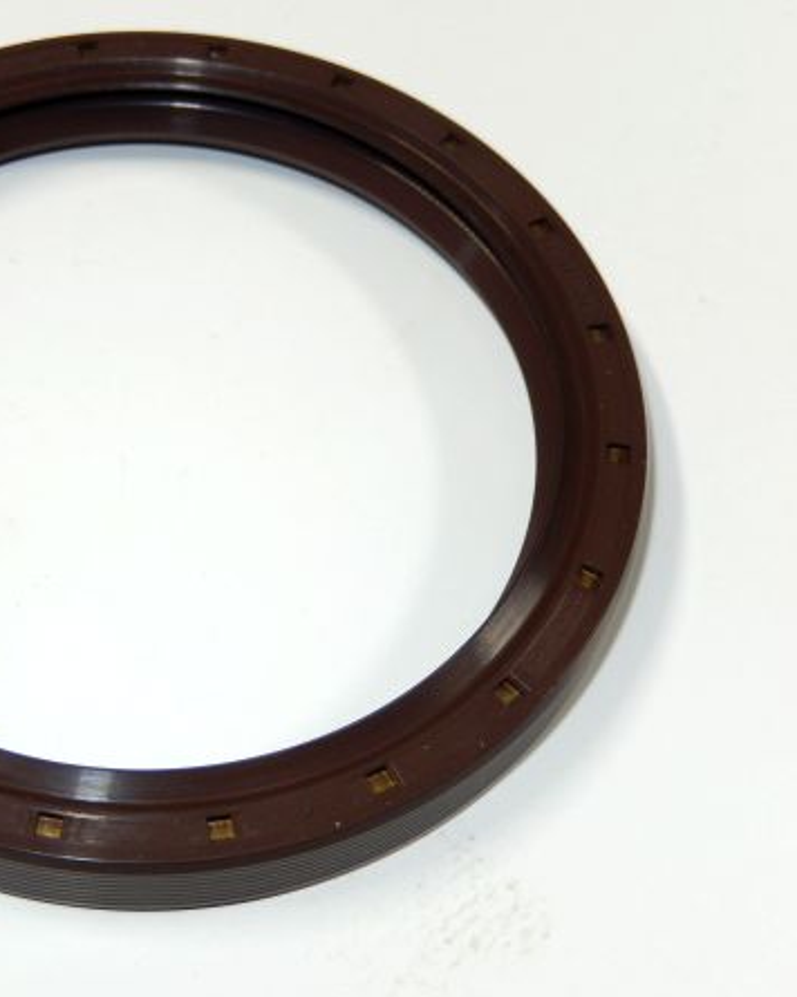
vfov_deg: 34.7
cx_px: 161
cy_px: 502
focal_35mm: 54
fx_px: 1592
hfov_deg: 27.5
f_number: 4.2
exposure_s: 1/80
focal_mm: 7.3
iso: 125
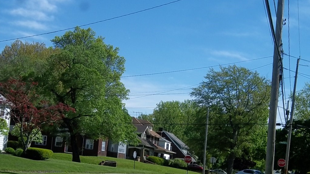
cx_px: 155
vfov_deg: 15.5
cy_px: 101
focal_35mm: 78
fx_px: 641
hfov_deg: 27.2
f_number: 5.9
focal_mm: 12.7
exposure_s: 1/400
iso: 64
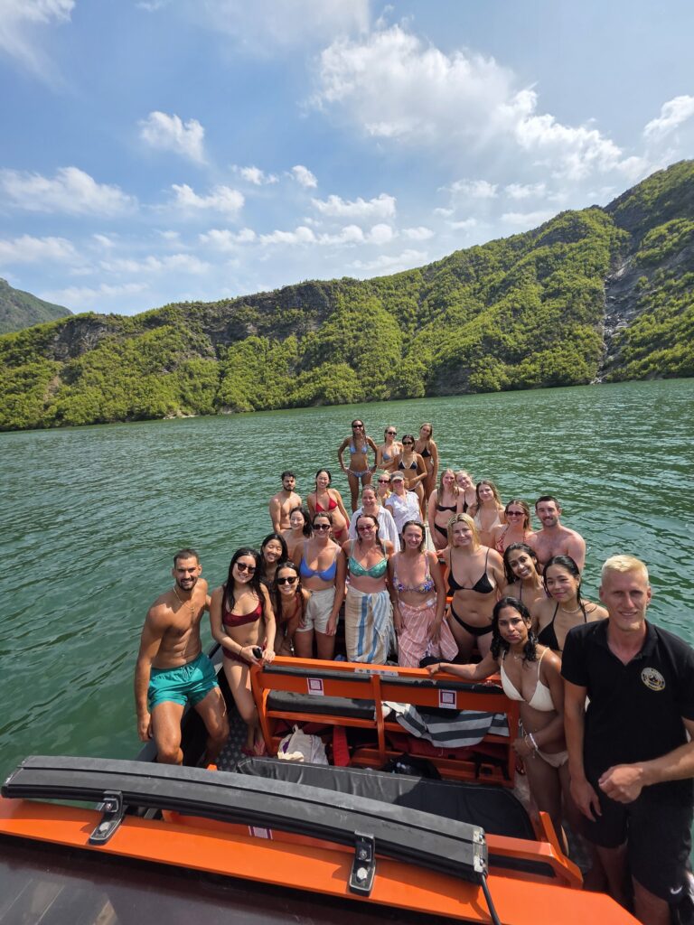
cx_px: 347
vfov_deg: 106.2
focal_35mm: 13
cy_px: 462
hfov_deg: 89.9
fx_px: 348
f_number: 1.9
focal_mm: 2.2
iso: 40
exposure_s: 1/2314
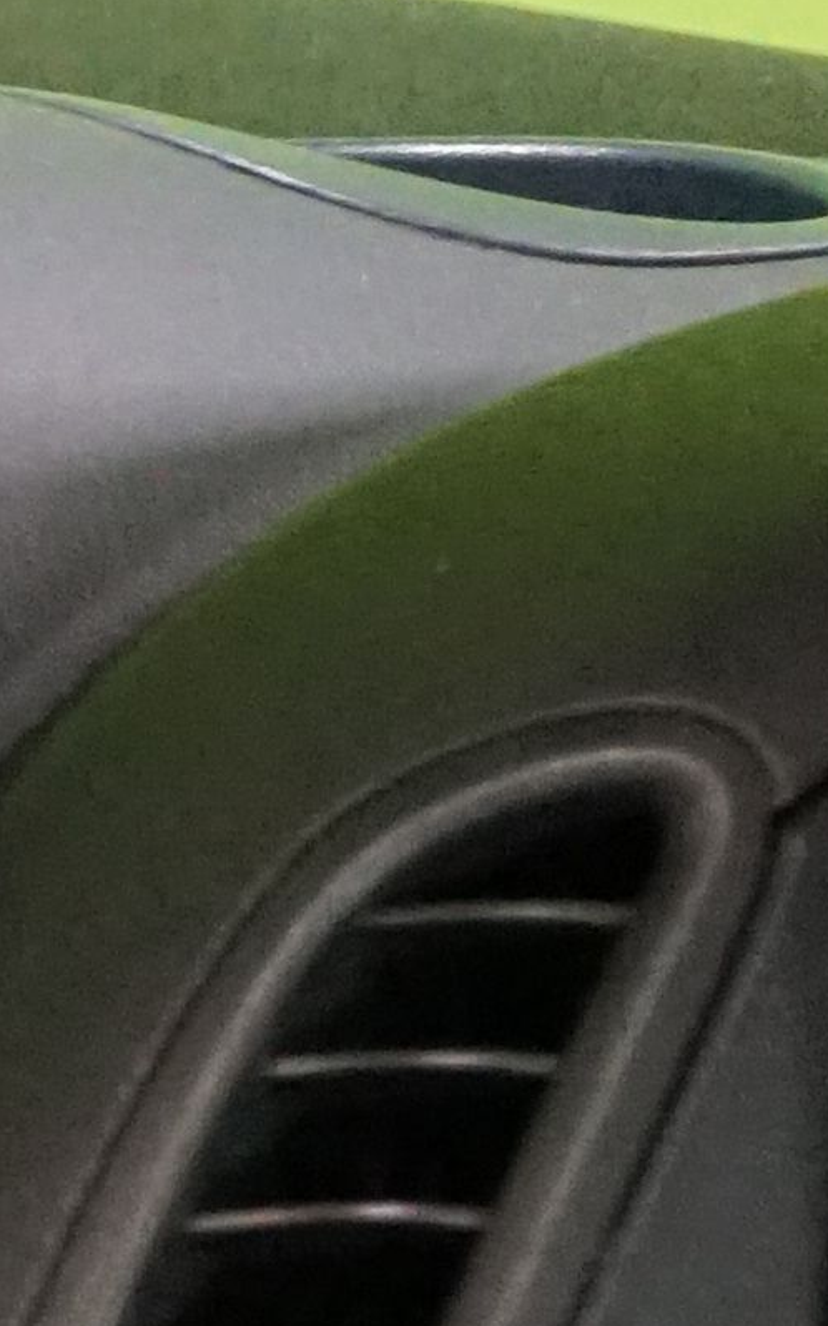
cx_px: -3952
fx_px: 15239
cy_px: 1321
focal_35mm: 422
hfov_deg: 2.9
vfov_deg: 5.0
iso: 6400
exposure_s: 1/80
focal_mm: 55
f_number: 5
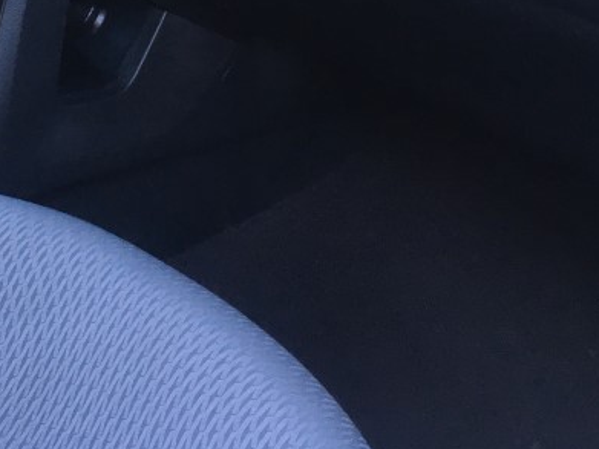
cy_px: -107
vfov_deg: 18.3
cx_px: 141
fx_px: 1315
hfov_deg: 25.3
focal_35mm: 76
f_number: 2.2
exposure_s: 1/40
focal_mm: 4.15
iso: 25
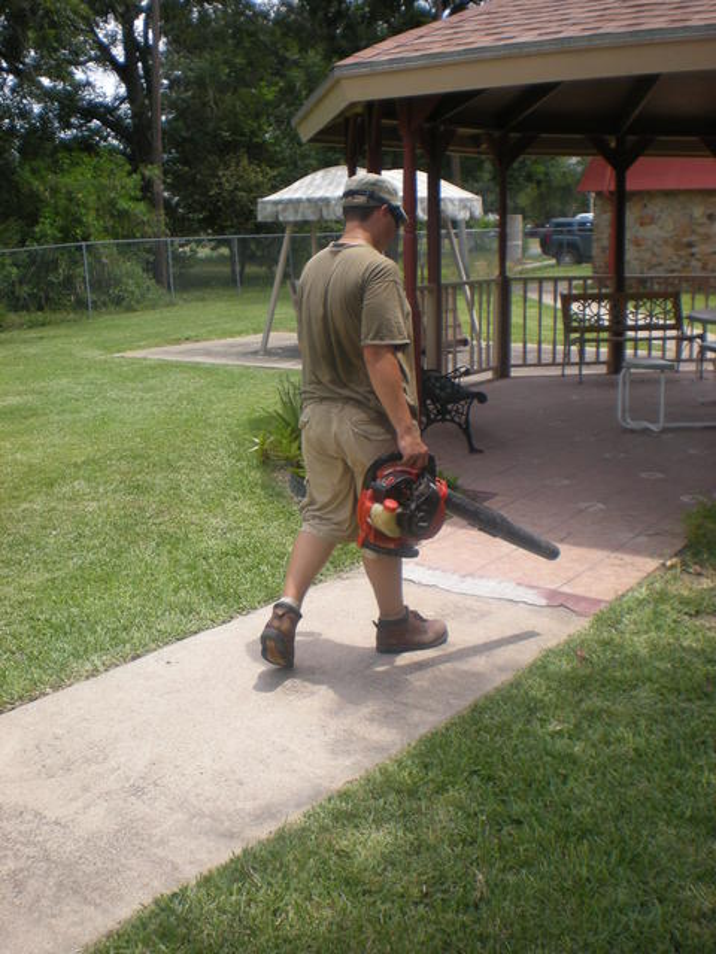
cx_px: 358
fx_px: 1048
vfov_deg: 49.0
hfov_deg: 37.7
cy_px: 477
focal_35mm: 38
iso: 64
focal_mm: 6.3
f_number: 4.6
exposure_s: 1/192
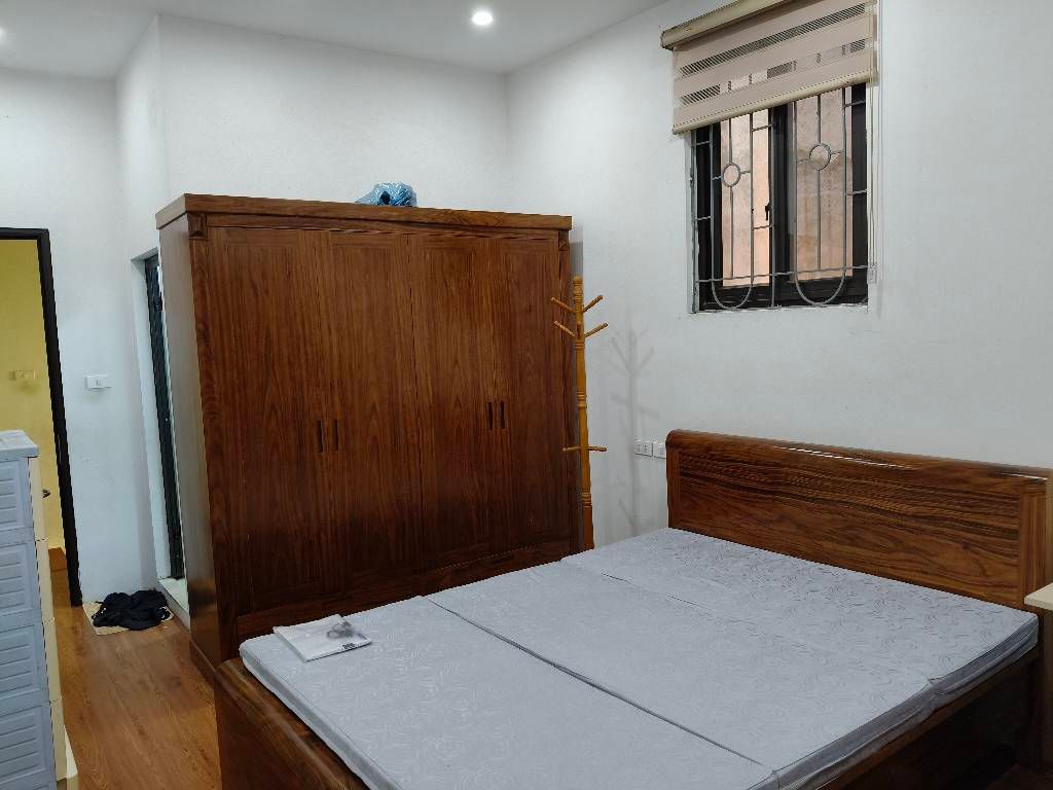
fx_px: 791
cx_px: 526
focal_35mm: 26
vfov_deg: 53.1
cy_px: 395
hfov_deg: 67.3
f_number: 1.8
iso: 400
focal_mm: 4.84
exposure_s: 1/50
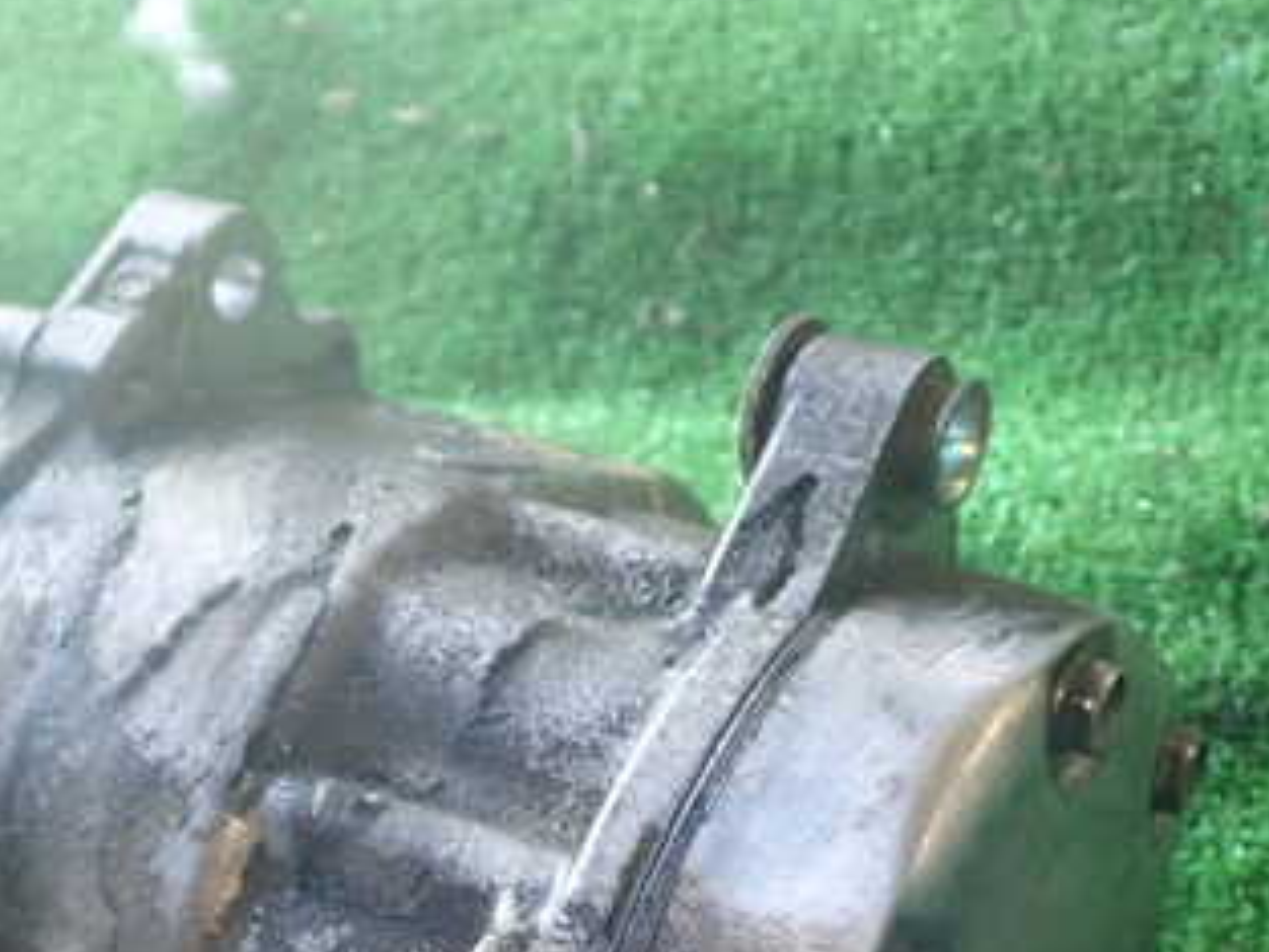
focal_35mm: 69
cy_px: 879
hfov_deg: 28.0
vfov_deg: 20.8
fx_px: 2530
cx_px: 426
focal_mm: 6.37
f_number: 2.5
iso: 250
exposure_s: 1/40
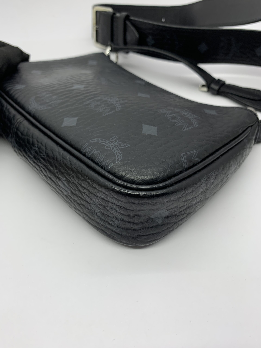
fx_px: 261
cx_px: 130
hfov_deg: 53.1
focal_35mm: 26
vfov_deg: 67.3
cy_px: 174
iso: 25
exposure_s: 1/100
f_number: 1.8
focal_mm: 4.25
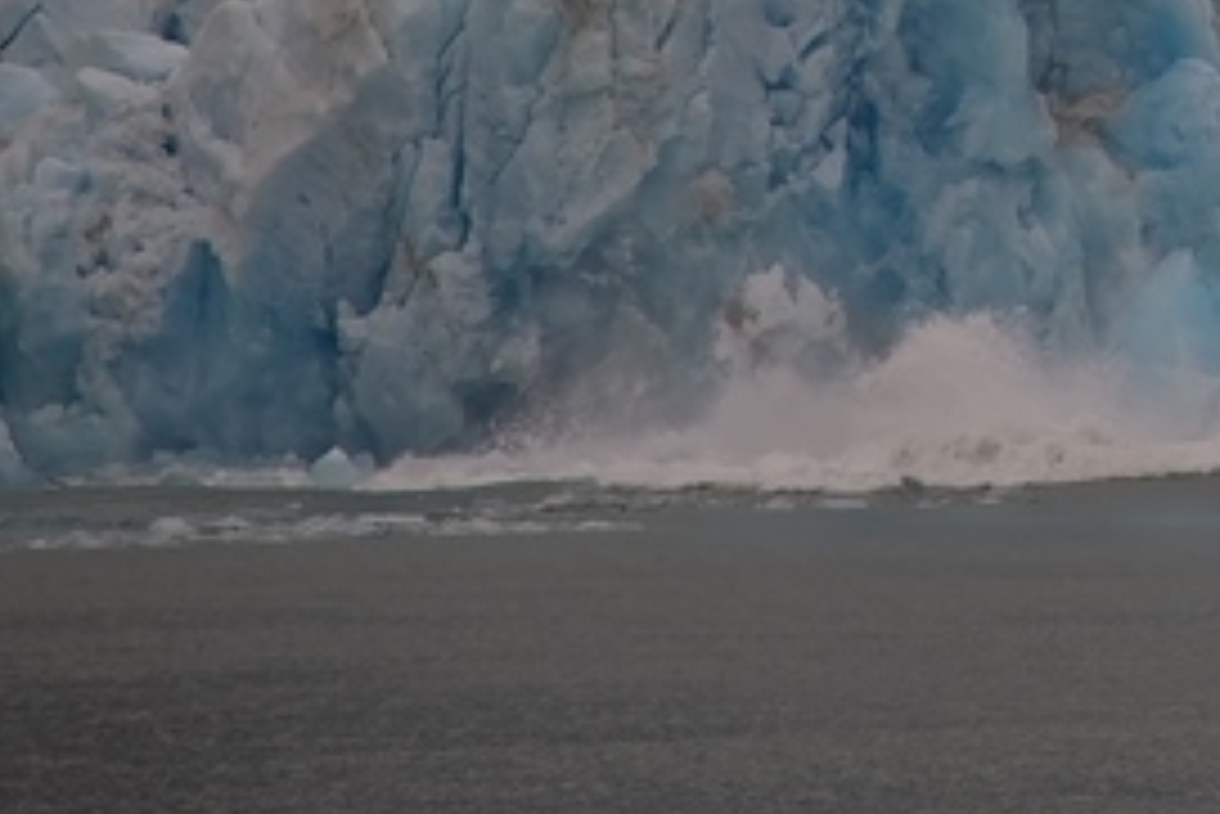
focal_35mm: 566
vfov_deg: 2.4
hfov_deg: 3.6
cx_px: 2134
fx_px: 19191
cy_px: -841
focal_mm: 120
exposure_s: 1/250
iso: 110
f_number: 4
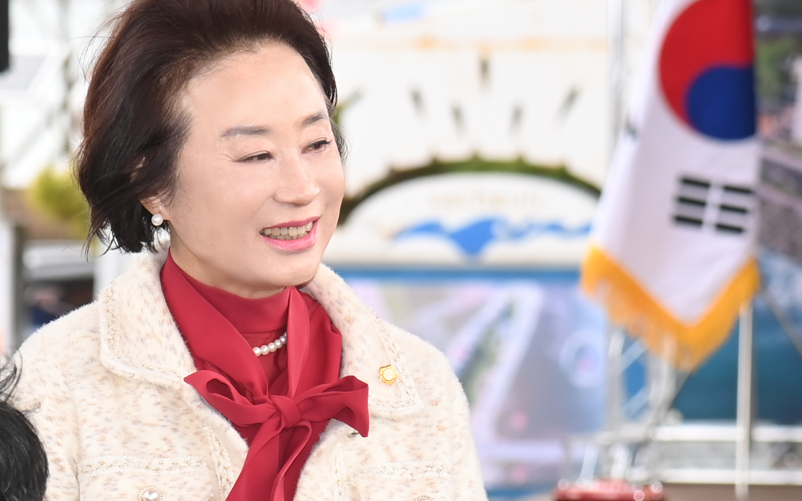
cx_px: 256
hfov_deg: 6.4
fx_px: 7213
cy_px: 525
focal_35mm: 330
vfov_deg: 4.0
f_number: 6.3
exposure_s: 1/250
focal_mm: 120
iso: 400
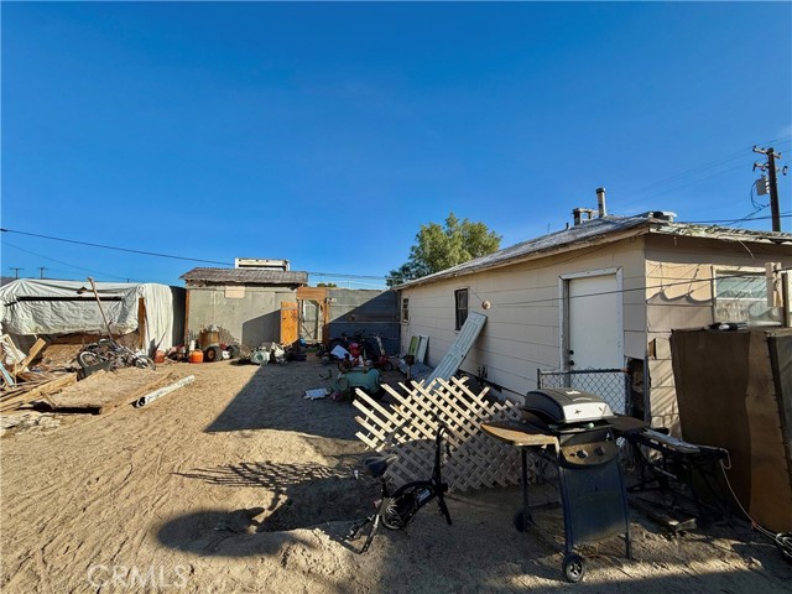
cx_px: 396
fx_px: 320
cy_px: 297
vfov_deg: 85.7
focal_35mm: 14
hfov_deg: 102.1
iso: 50
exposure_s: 1/1431
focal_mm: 2.22
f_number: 2.2
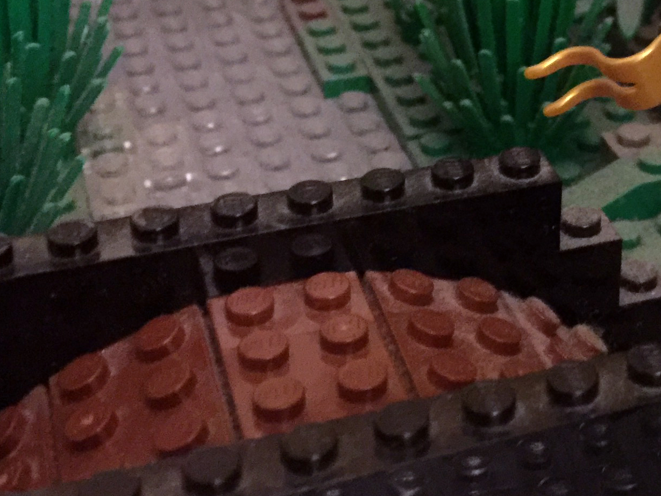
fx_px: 1470
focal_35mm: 77
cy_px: -12
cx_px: 691
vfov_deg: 18.6
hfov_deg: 24.0
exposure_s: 1/4
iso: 250
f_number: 2.2
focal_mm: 4.15
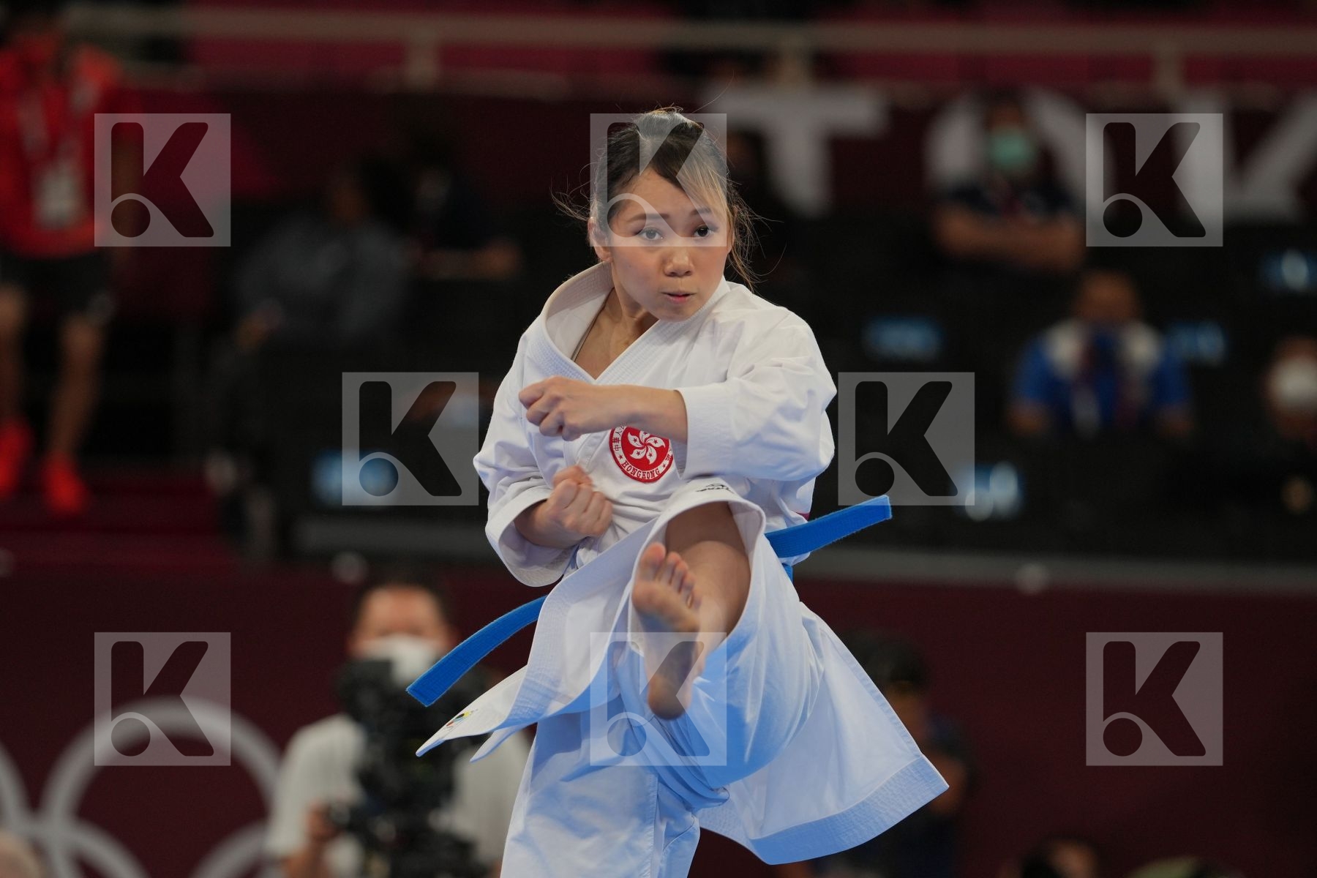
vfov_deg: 4.6
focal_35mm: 300
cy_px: 439
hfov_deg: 6.9
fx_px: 10974
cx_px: 658
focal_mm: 200
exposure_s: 1/1000
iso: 500
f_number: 2.8
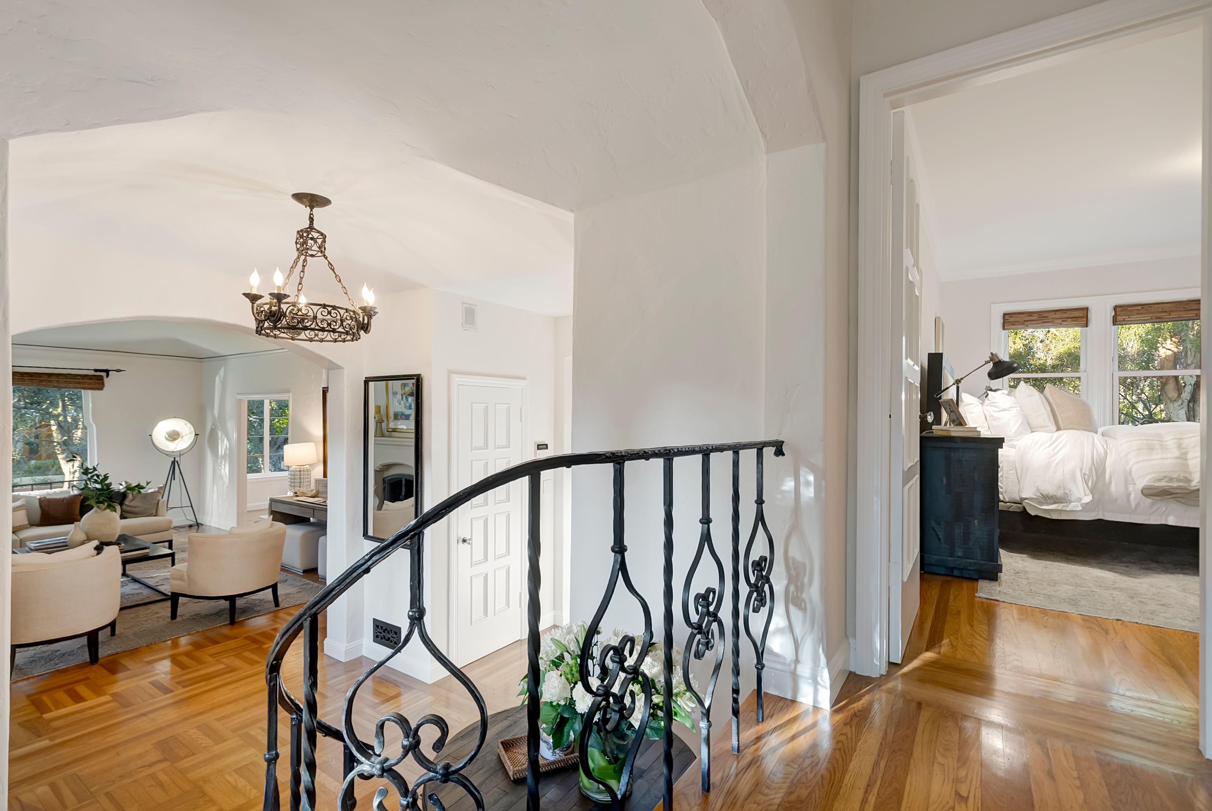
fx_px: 539
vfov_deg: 73.9
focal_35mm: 16
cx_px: 606
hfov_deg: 96.7
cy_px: 406
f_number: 8
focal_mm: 16
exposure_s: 1/40
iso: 800
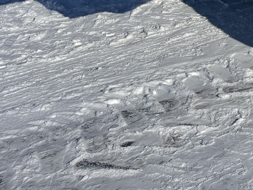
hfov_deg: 17.6
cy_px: -161
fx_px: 650
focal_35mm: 89
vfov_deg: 14.4
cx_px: 460
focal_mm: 6.76
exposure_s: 1/12346
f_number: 1.78
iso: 100
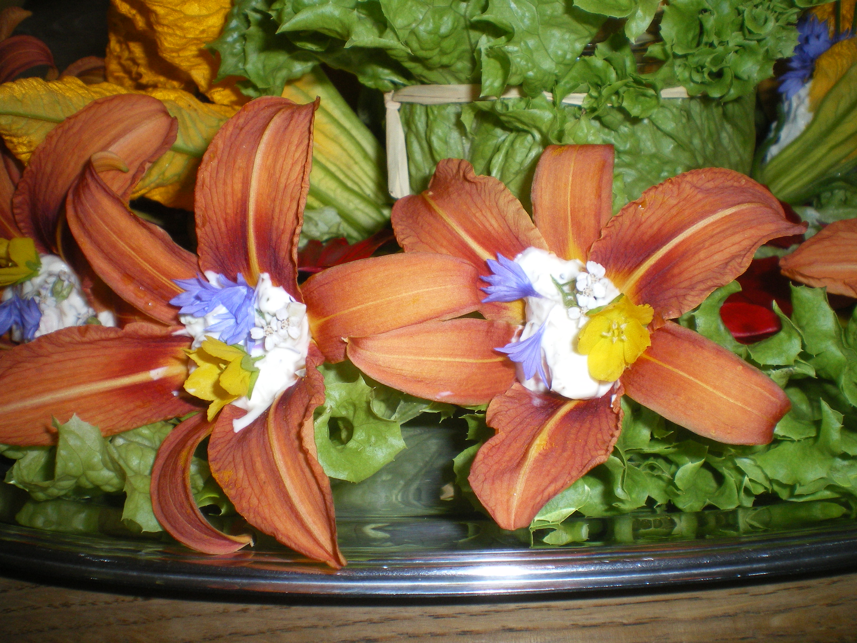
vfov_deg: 39.7
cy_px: 322
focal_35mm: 36
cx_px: 428
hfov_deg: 51.4
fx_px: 891
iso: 200
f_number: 4.6
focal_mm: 6.3
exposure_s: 1/50
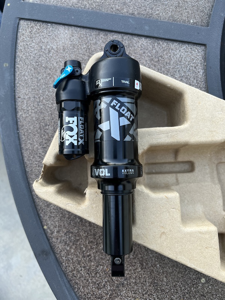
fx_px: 225
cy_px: 150
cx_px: 112
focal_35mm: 26
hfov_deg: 53.1
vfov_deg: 67.3
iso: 64
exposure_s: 1/121
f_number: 1.5
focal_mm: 5.7
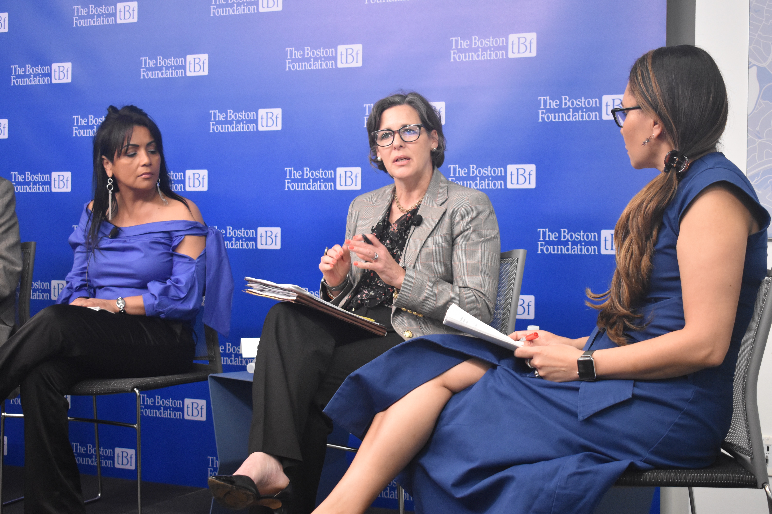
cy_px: 257
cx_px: 386
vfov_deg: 22.6
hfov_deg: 33.4
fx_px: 1287
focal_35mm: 60
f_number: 4.8
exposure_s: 1/60
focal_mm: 40
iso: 2200
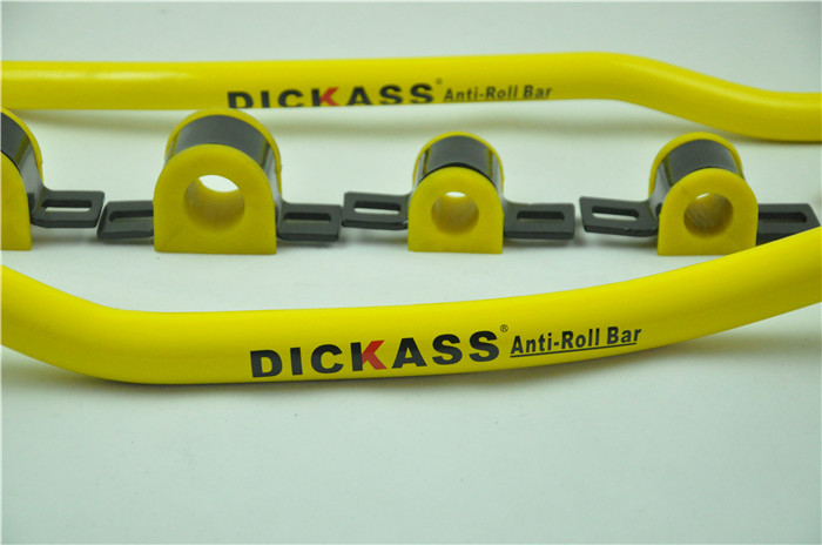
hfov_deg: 19.5
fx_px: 2393
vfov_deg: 13.0
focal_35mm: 105
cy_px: 272
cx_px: 411
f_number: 5.6
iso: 3200
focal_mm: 70
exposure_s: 1/640
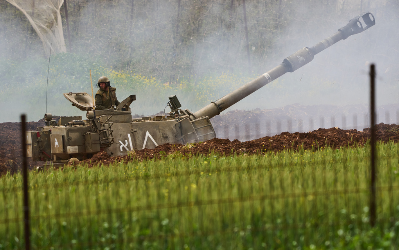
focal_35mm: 409
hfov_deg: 5.1
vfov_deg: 3.2
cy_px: 121
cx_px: 200
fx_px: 4448
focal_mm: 400
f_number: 8
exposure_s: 1/1600
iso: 400
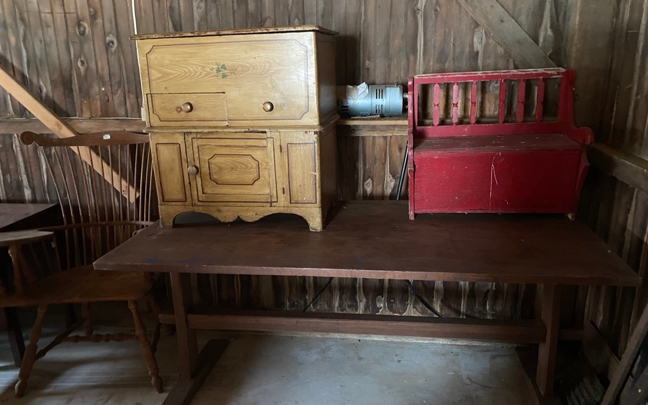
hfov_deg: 66.5
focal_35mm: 28
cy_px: 204
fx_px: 495
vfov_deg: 44.6
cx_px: 328
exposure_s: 1/30
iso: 1000
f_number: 1.8
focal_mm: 4.25
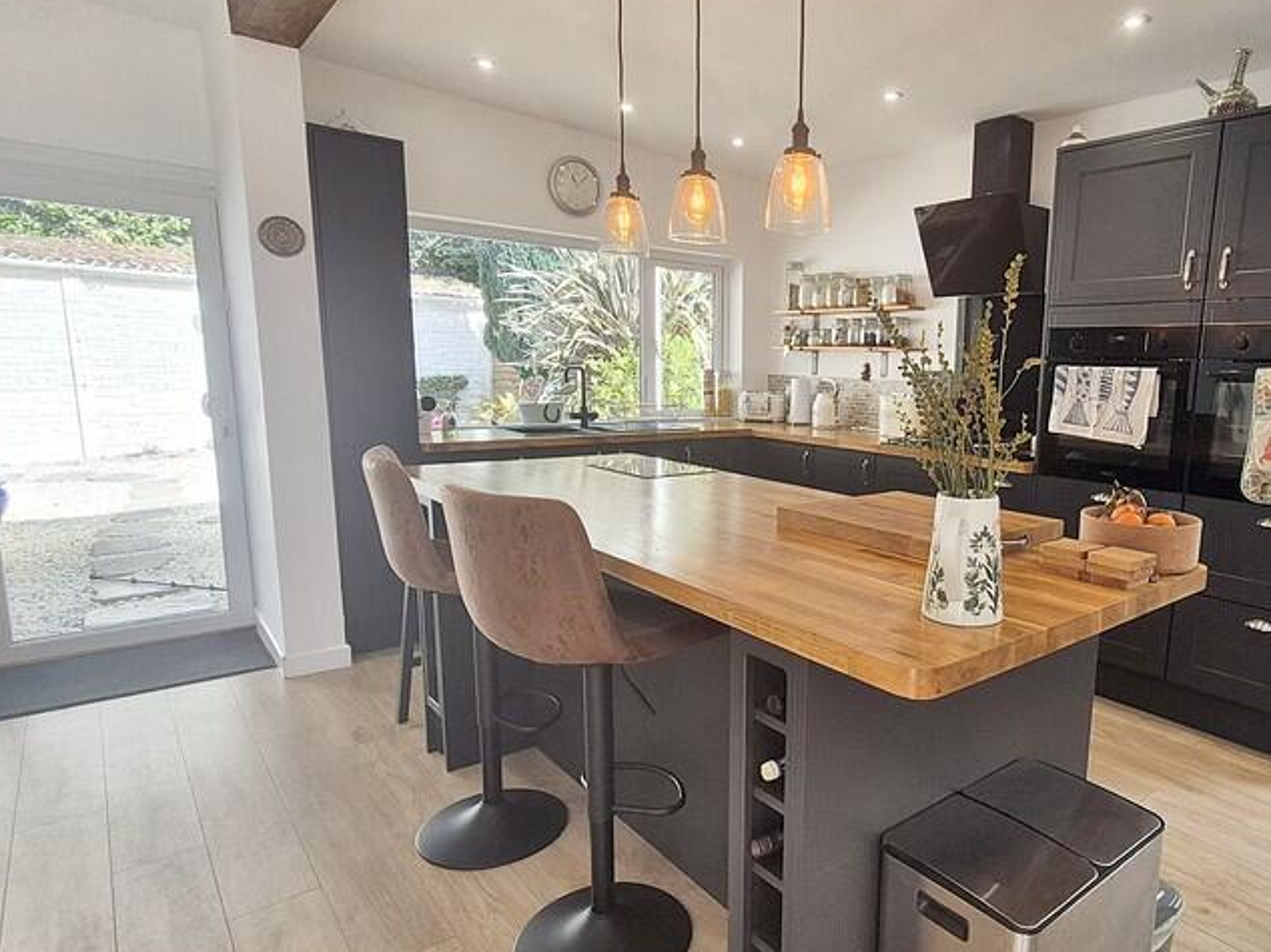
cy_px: 519
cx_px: 816
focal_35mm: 21
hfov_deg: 77.2
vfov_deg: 63.3
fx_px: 771
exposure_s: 1/156
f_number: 2.2
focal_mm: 1.7
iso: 50
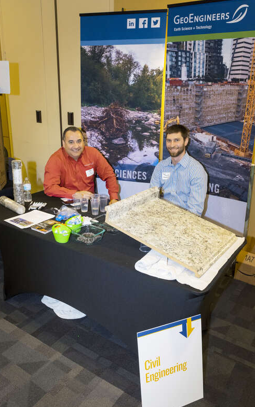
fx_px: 300
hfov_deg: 46.0
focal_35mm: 27
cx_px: 136
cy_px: 206
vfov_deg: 68.4
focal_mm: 26
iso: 1600
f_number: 5
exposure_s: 1/50
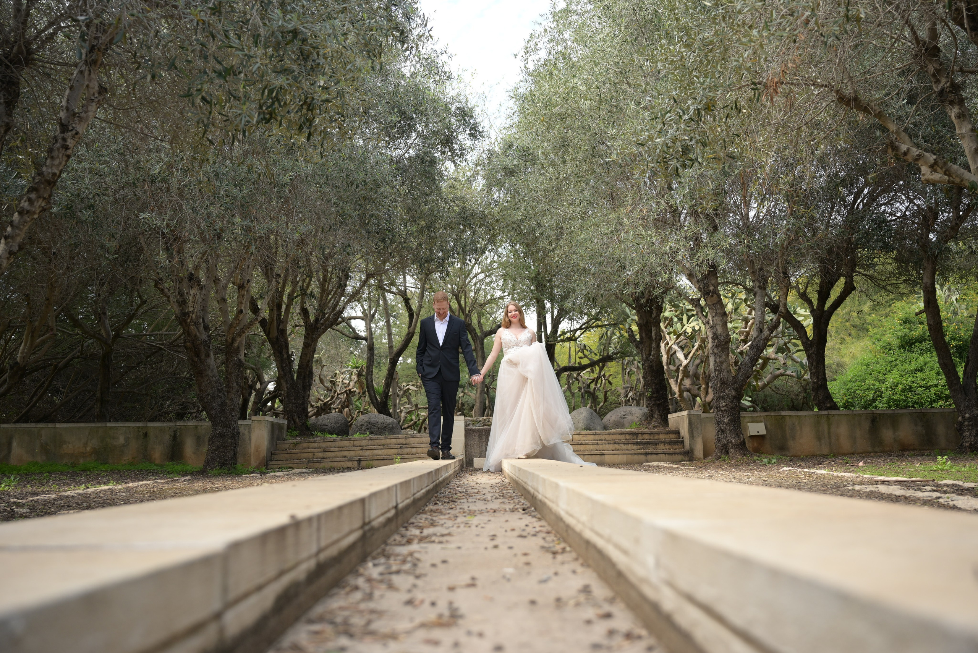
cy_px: 326
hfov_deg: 57.9
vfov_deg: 40.6
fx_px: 883
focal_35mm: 32
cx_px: 489
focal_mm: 32.5
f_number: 3.5
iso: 125
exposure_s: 1/320
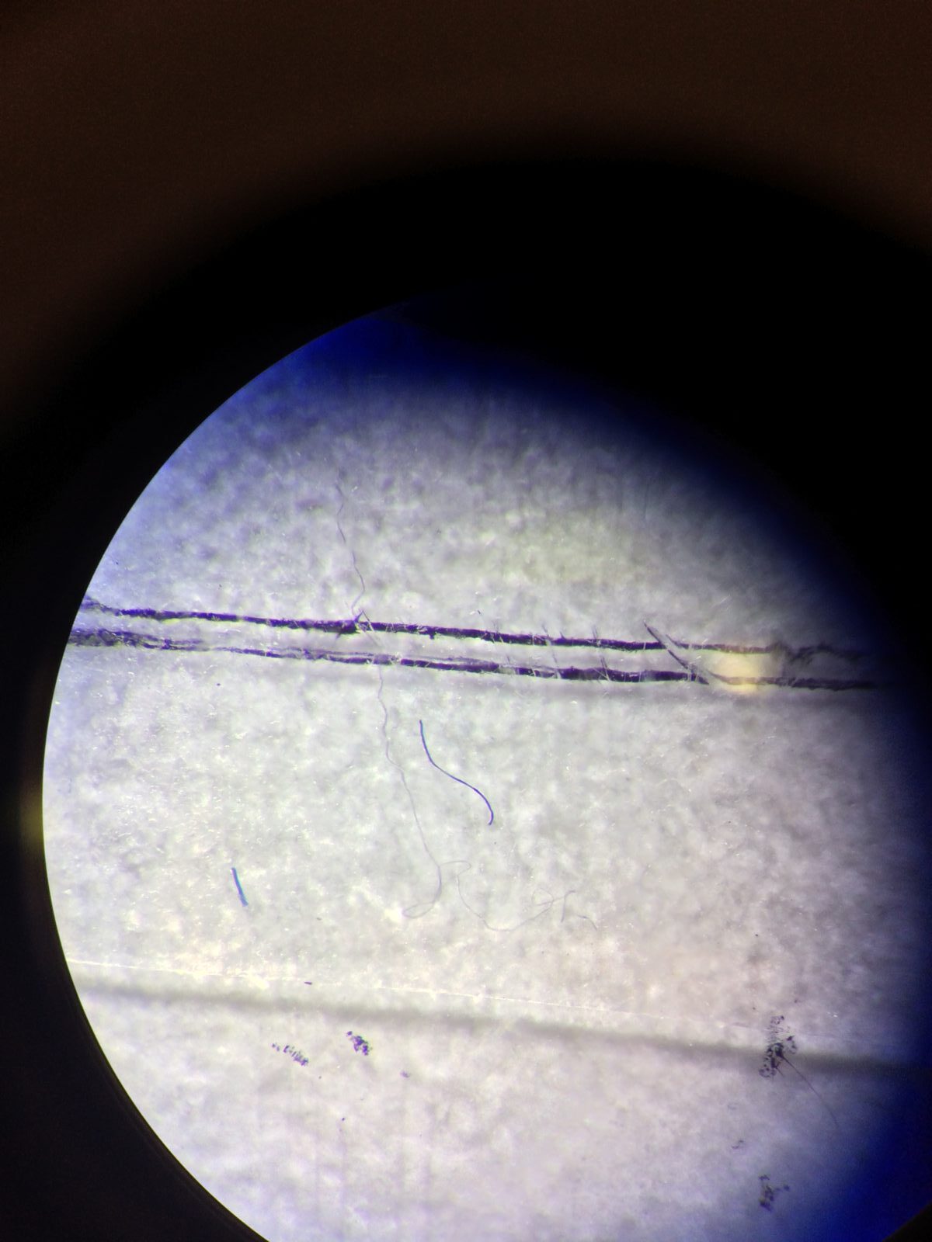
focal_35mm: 29
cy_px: 621
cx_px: 466
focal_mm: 4.15
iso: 32
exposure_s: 1/60
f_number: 2.2
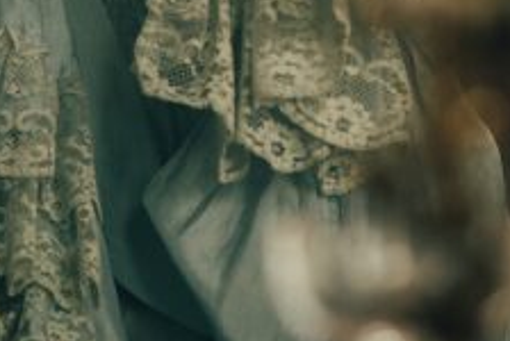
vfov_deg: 2.3
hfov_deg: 3.5
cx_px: -17
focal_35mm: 595
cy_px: -213
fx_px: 8440
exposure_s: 1/280
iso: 800
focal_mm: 135
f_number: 2.2
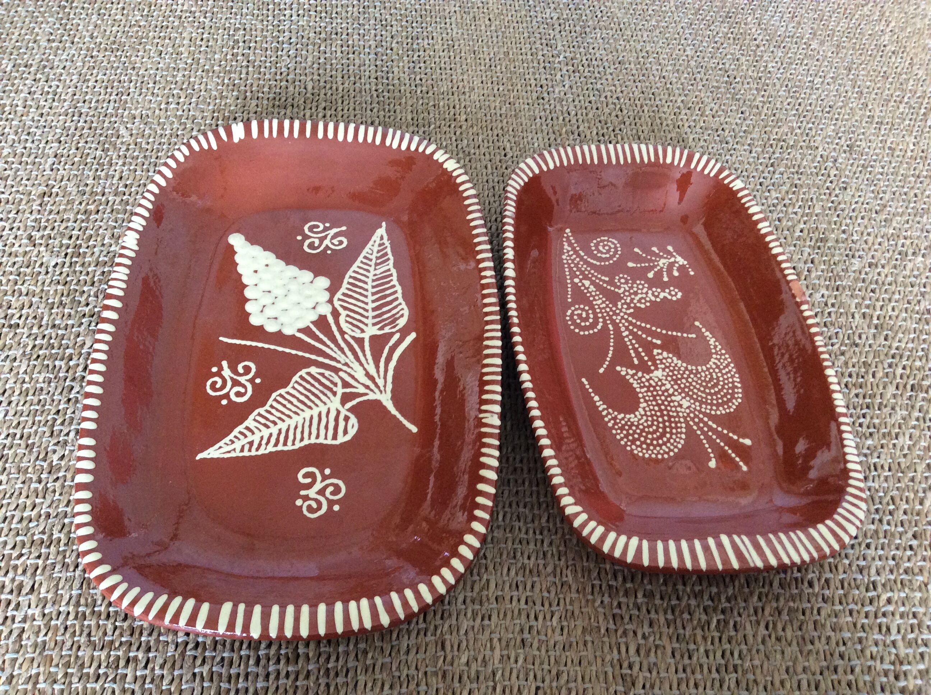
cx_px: 466
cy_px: 348
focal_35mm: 32
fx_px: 859
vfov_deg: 44.1
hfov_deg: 56.9
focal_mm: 3.3
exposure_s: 1/25
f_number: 2.4
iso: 200
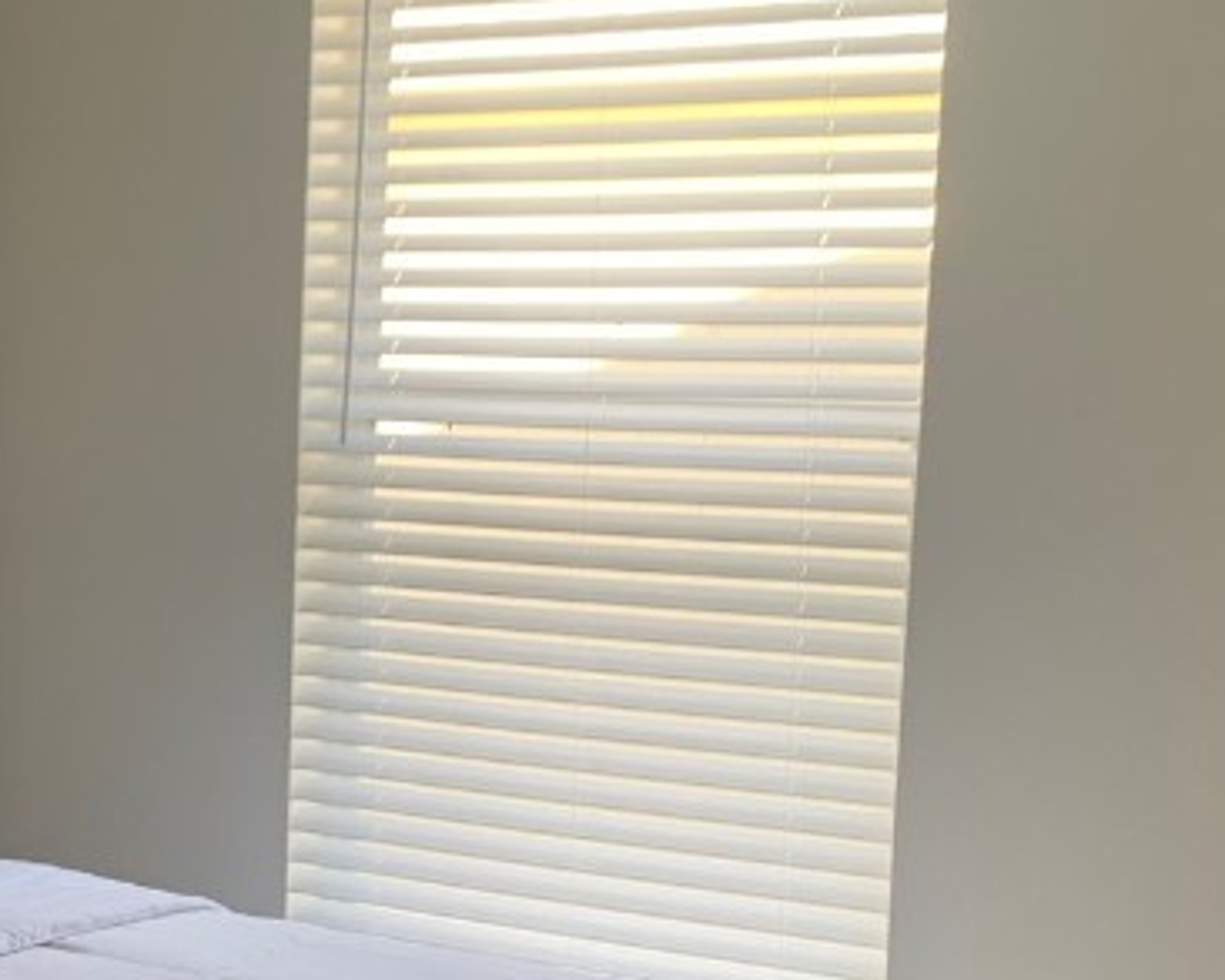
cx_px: 248
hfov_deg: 26.3
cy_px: 743
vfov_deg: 21.4
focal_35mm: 71
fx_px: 2575
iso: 40
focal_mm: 4.25
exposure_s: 1/121
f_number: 1.8
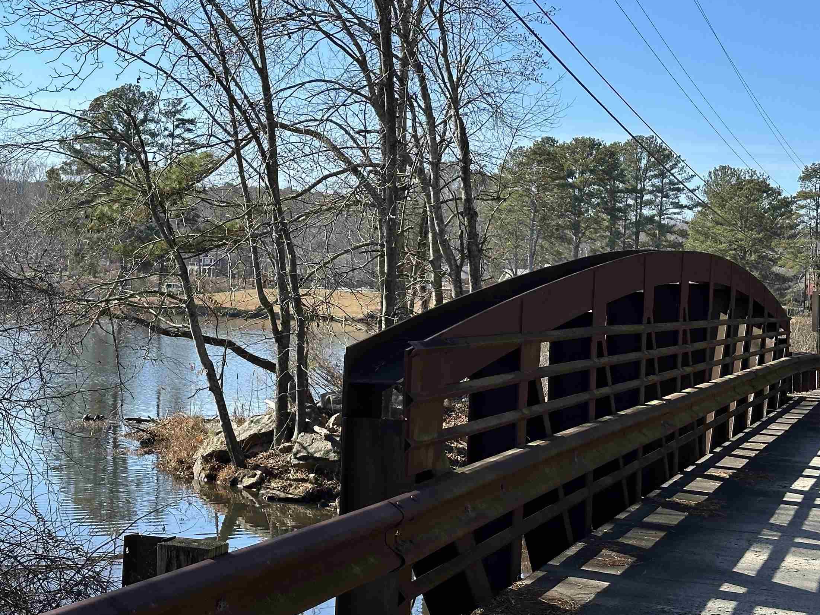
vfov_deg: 21.9
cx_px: 286
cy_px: 248
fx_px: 1587
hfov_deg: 28.8
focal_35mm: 67
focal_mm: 6.86
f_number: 1.78
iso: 64
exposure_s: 1/2976
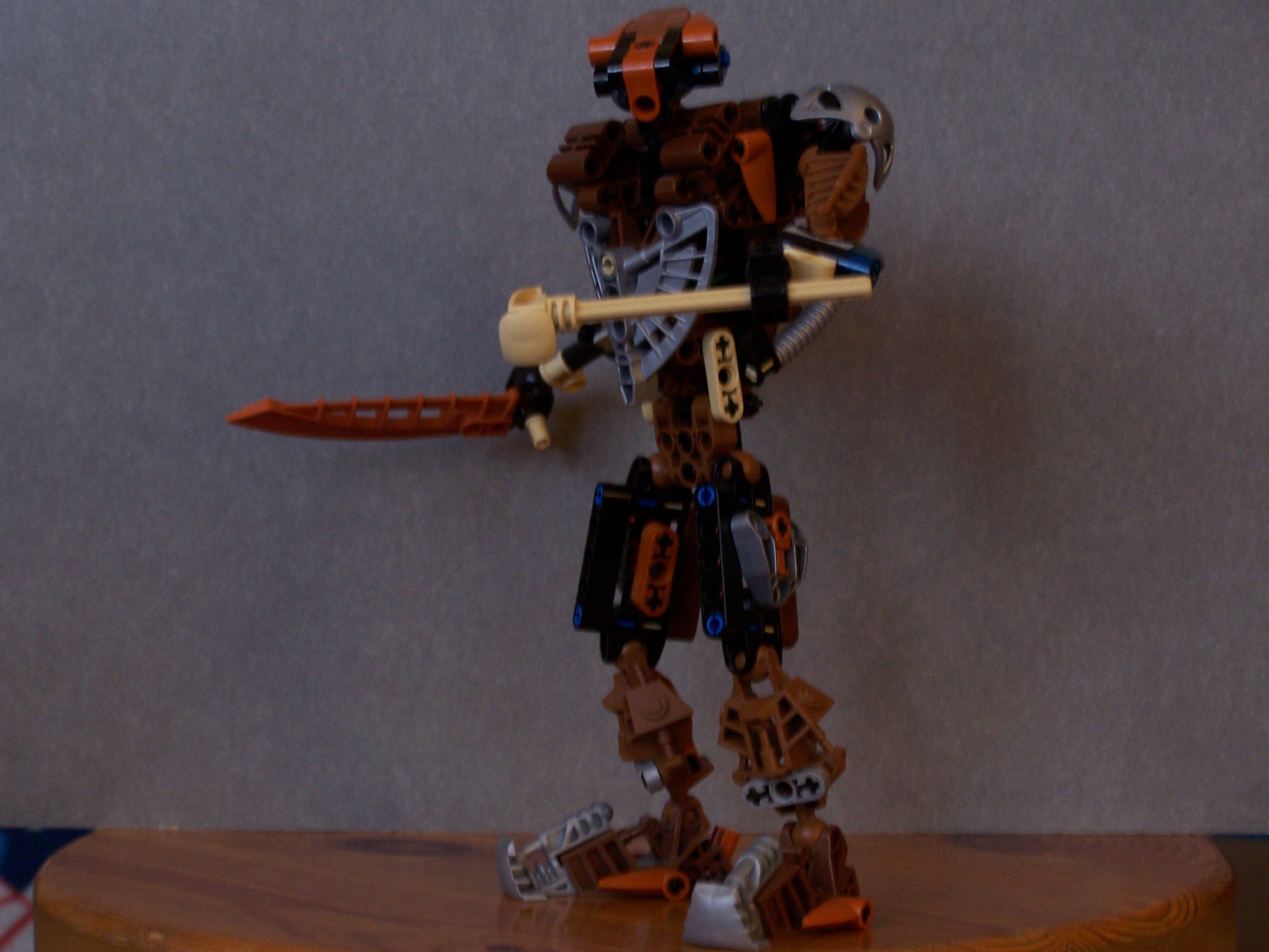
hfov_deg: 23.8
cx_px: 634
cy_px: 476
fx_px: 3006
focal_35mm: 82
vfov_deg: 18.0
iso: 140
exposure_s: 1/4
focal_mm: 13.7
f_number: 3.2
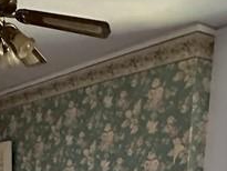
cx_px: 60
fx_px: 459
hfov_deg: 27.4
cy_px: 304
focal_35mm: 70
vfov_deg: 17.3
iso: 1250
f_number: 2.2
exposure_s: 1/52
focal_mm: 2.22
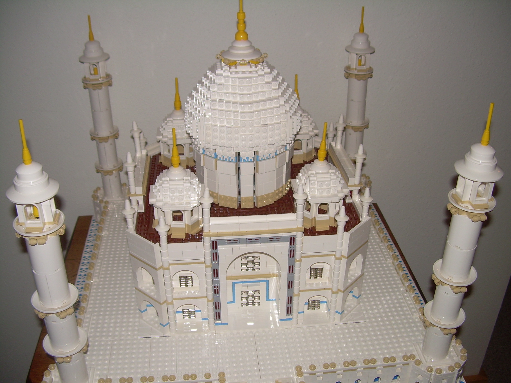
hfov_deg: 49.0
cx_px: 256
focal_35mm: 38
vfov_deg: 37.7
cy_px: 192
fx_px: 561
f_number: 2.8
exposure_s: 1/60
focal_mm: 6.3
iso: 50
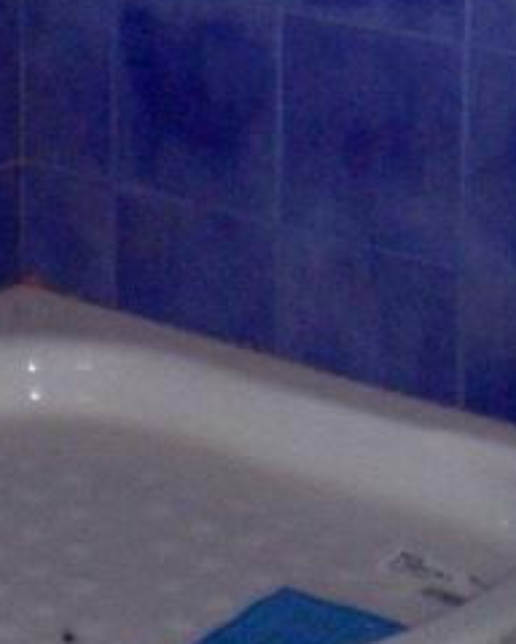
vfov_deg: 13.6
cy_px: -354
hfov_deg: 11.7
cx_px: 168
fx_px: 2520
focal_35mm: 132
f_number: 3.1
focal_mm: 6.3
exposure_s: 1/50
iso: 800
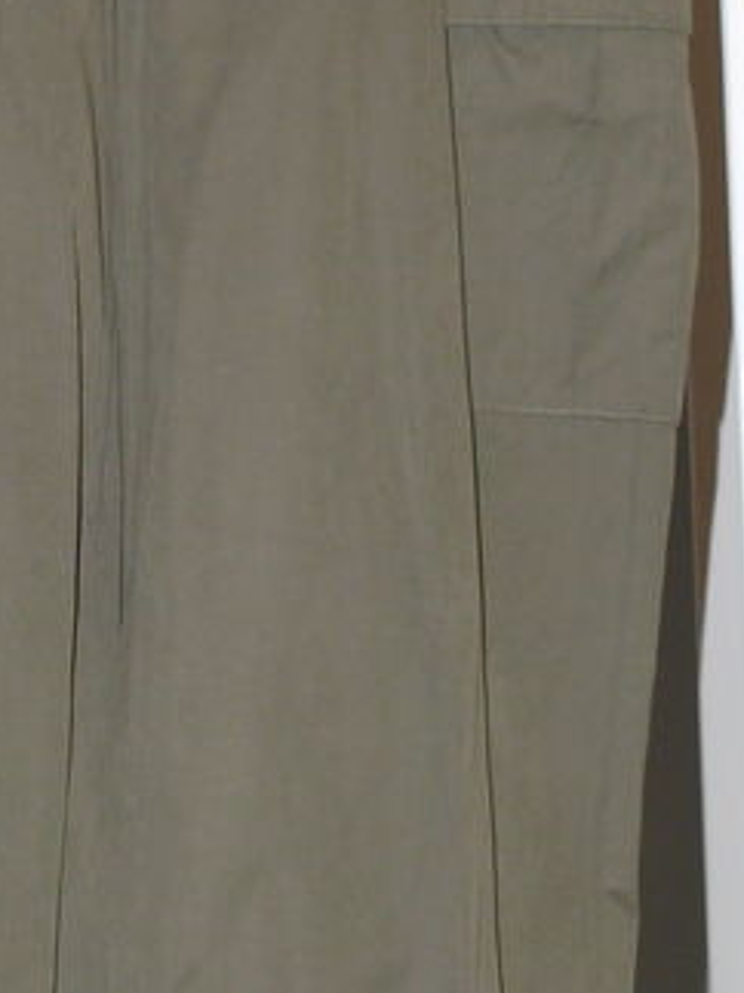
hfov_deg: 11.1
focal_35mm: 133
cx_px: 151
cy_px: 267
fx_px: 3814
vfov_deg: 14.8
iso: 100
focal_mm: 8.6
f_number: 2.8
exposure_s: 1/30
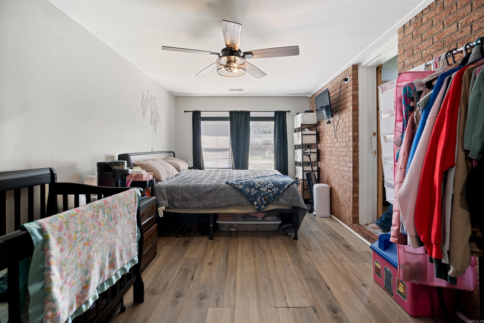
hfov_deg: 96.7
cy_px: 162
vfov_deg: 73.7
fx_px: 215
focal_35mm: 16
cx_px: 242
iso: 1250
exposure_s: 1/15
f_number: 5.6
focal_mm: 16
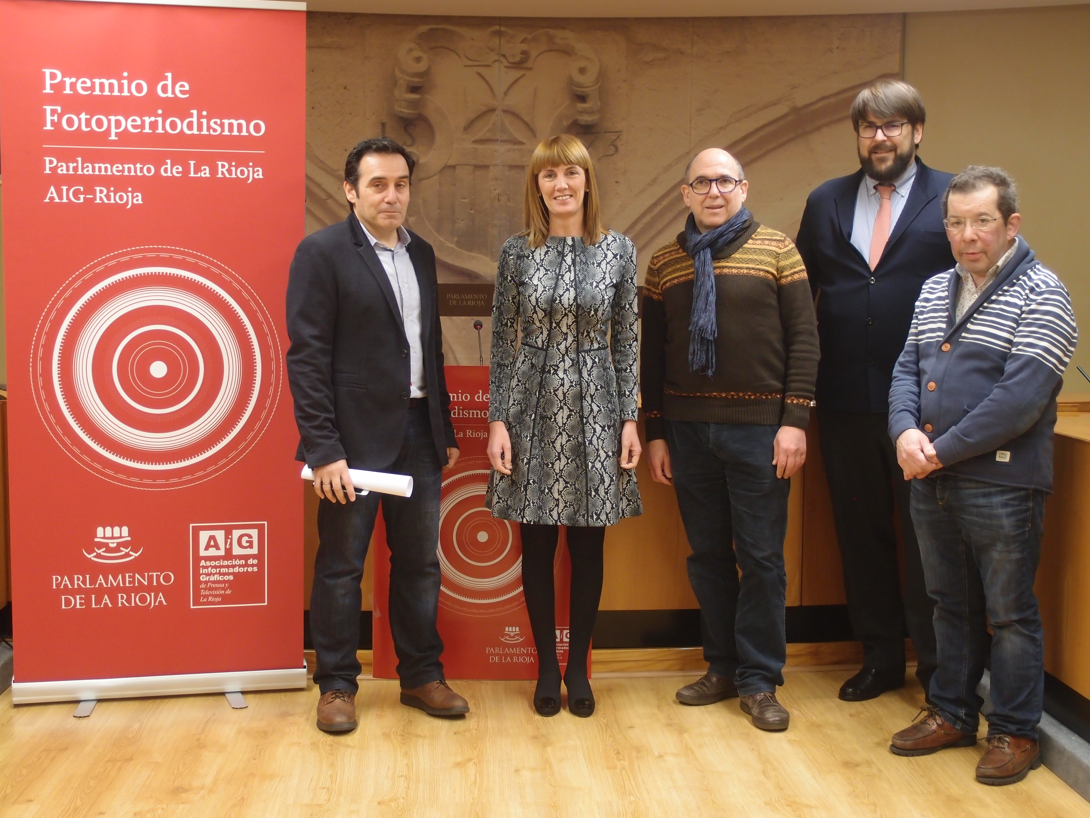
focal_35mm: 47
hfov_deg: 40.4
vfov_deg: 30.9
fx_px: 1480
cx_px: 554
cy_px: 402
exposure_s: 1/50
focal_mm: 9.87
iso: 200
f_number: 2
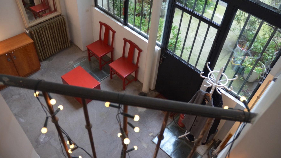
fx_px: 216
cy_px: 70
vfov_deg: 40.1
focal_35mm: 29
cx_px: 143
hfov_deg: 66.1
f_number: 3.5
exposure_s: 1/100
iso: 800
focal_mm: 18
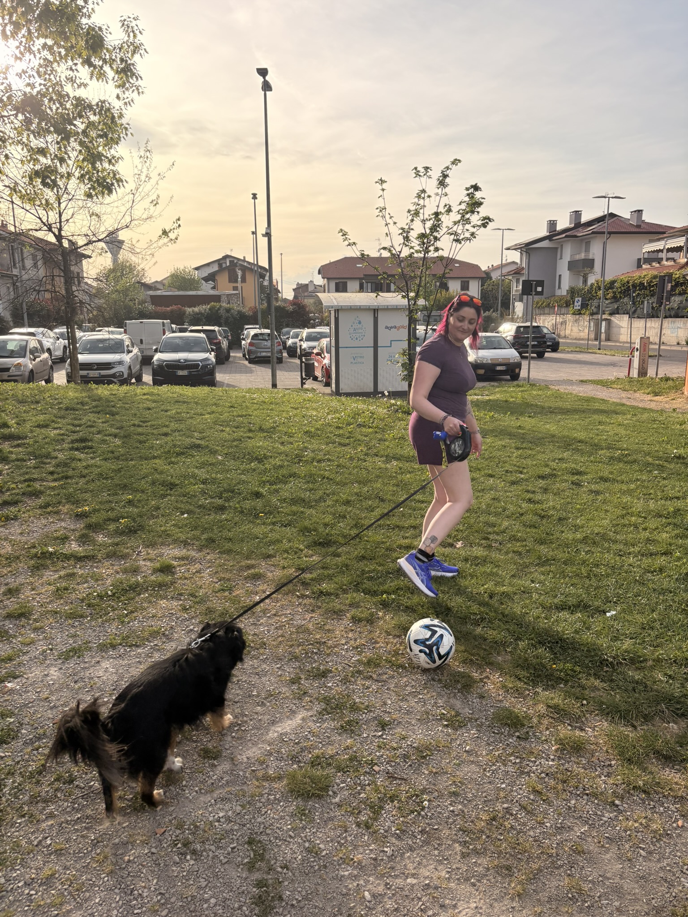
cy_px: 458
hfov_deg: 53.1
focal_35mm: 26
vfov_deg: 67.3
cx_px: 344
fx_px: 689
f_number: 1.6
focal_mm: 5.96
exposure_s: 1/4065
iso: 64
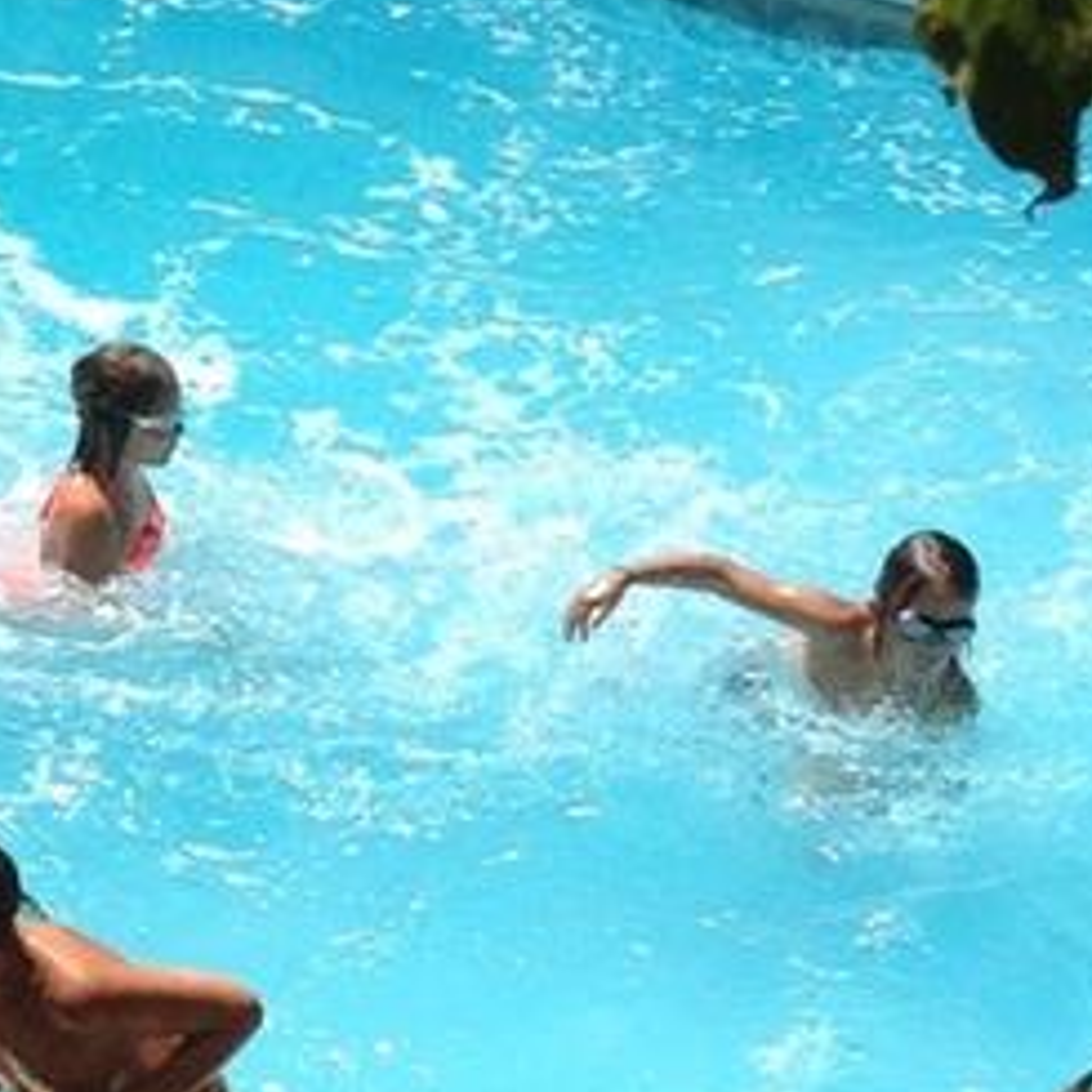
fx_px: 6531
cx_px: -303
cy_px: 856
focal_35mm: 183
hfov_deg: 9.4
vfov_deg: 9.5
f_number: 2.4
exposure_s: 1/1938
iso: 50
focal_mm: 4.12
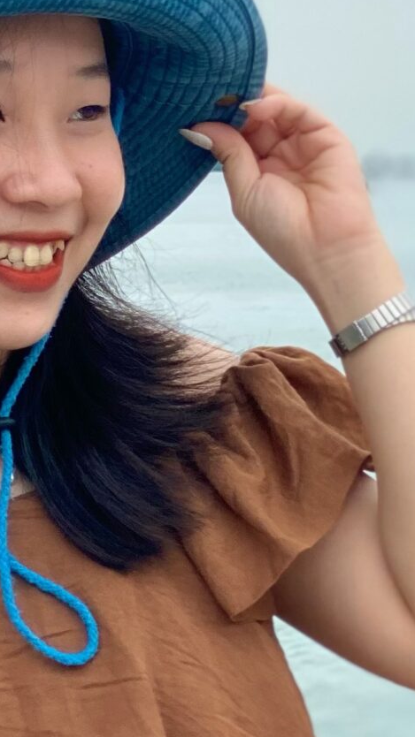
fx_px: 3405
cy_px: -19
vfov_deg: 12.2
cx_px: 69
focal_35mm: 174
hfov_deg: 7.0
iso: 20
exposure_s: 1/1410
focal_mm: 6
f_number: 2
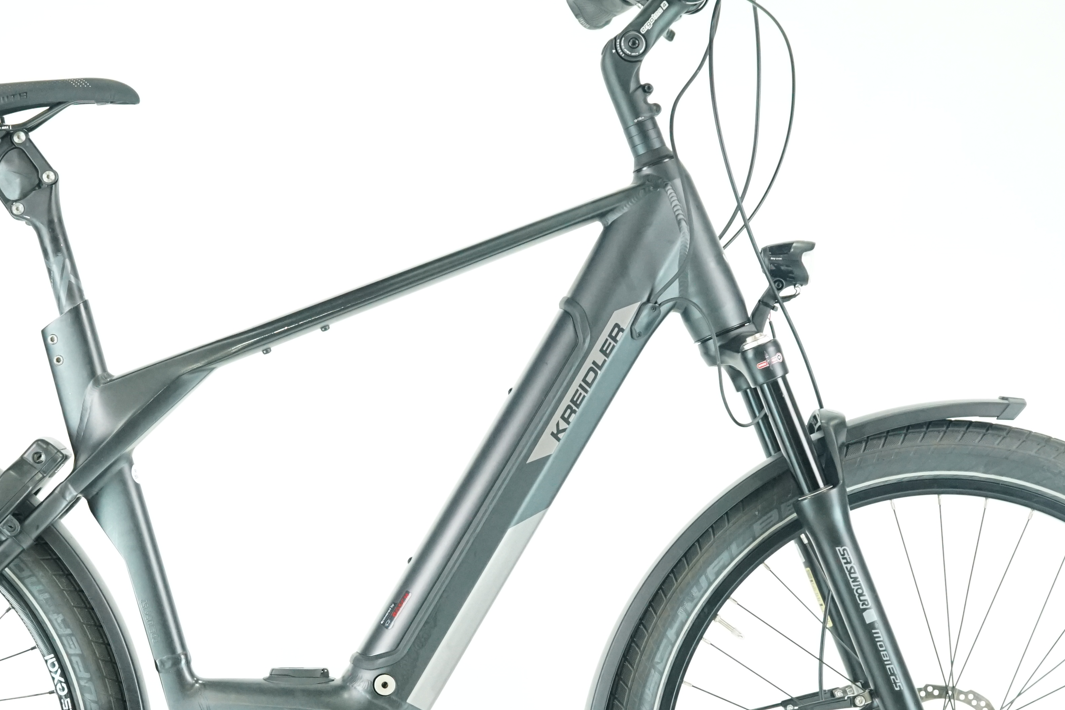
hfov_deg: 19.6
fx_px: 3076
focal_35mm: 104
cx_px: 365
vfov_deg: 13.1
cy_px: 503
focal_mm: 55
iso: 3200
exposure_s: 1/200
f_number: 5
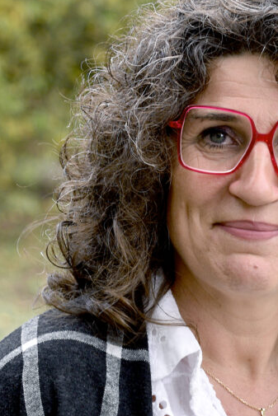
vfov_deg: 8.6
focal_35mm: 239
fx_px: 2766
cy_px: 357
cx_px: 237
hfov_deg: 5.7
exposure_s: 1/125
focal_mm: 105
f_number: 9
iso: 400
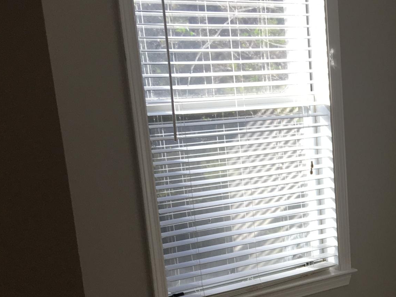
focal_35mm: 76
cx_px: 416
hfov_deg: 24.3
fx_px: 870
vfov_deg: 18.6
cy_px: 326
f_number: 2.2
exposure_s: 1/120
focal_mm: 4.15
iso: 32
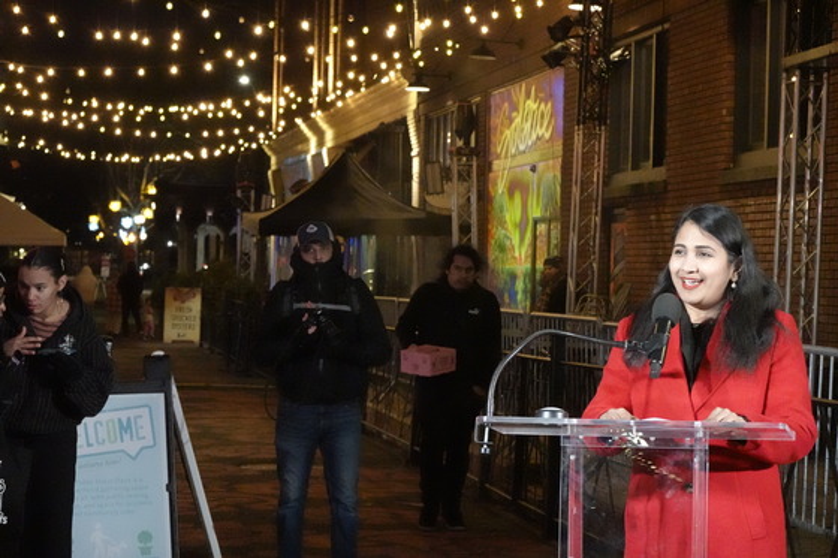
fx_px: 2211
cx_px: 419
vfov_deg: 14.4
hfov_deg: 21.5
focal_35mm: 95
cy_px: 279
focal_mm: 34.64
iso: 6400
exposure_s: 1/100
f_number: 4
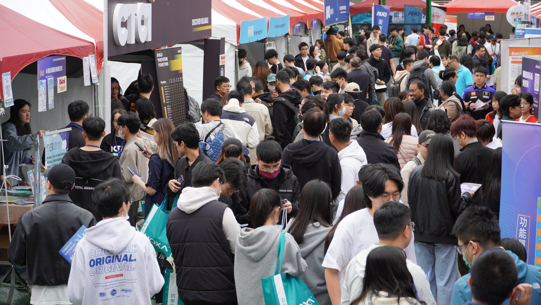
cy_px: 135
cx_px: 272
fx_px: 1363
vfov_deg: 12.7
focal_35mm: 95
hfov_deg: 22.5
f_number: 5.6
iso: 160
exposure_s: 1/100
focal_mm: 60
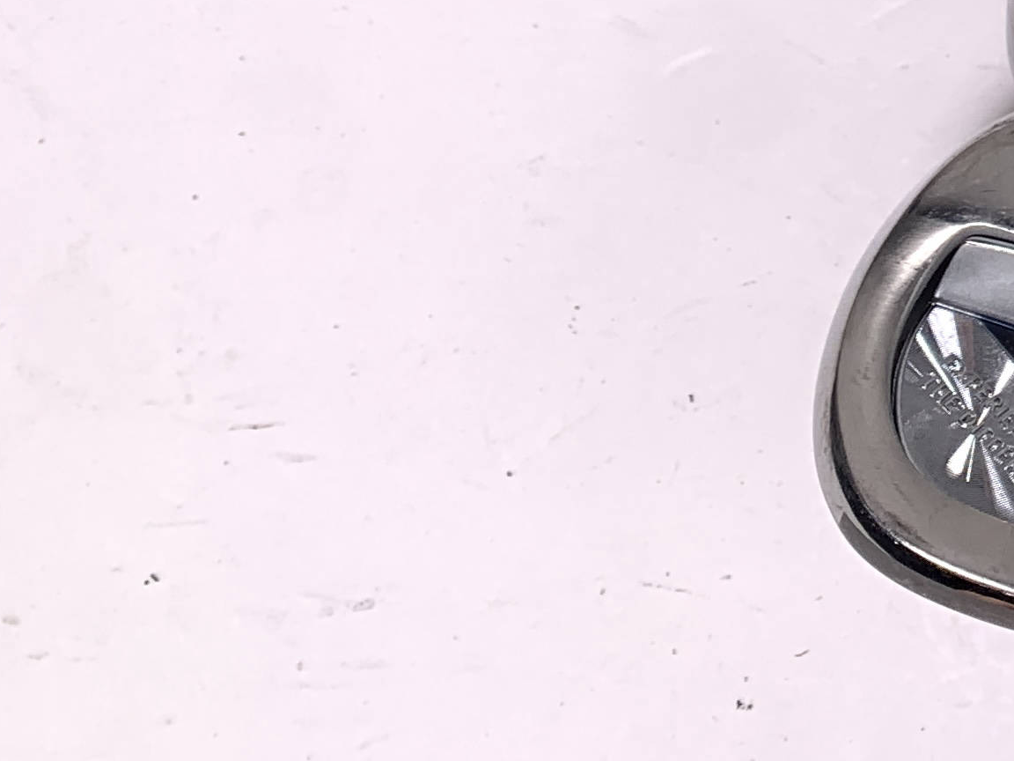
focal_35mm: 91
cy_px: -549
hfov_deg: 17.8
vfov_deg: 14.5
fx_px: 2666
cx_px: 1761
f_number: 1.8
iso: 25
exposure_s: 1/206
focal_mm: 4.25
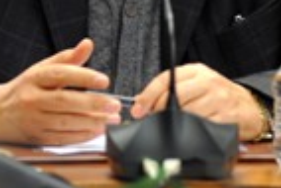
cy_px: -87
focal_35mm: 393
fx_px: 3071
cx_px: 95
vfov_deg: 3.5
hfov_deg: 5.2
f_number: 3.5
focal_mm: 125
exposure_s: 1/100
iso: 1250
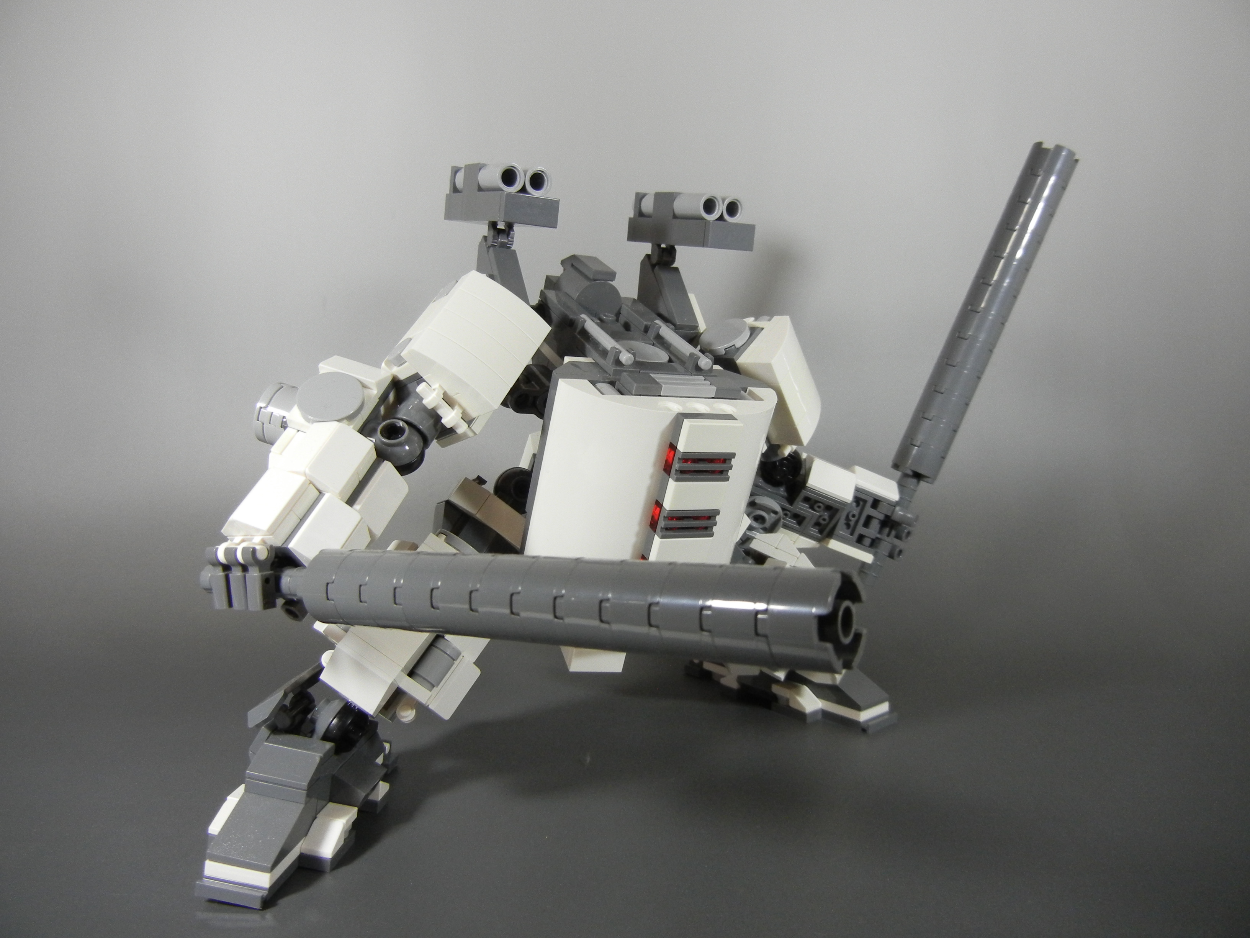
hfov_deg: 60.0
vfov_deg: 46.8
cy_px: 469
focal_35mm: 30
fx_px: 1083
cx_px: 625
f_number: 3.5
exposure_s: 1/50.1
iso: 400
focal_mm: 5.4
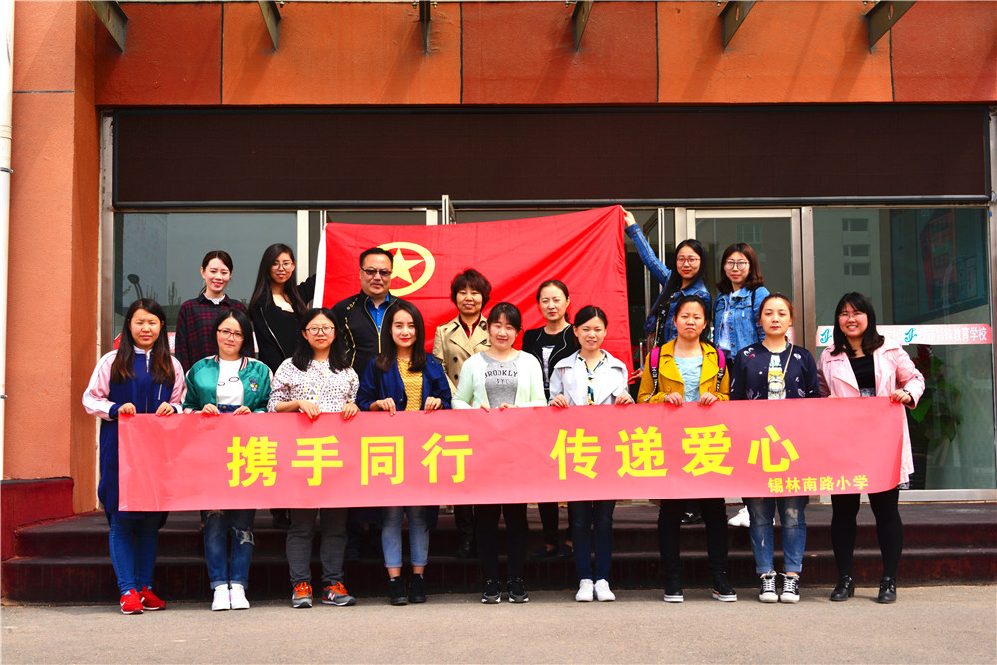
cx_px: 498
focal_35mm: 55
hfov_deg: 36.2
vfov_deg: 24.6
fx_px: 1523
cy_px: 332
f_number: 13
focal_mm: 55
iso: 250
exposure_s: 1/250
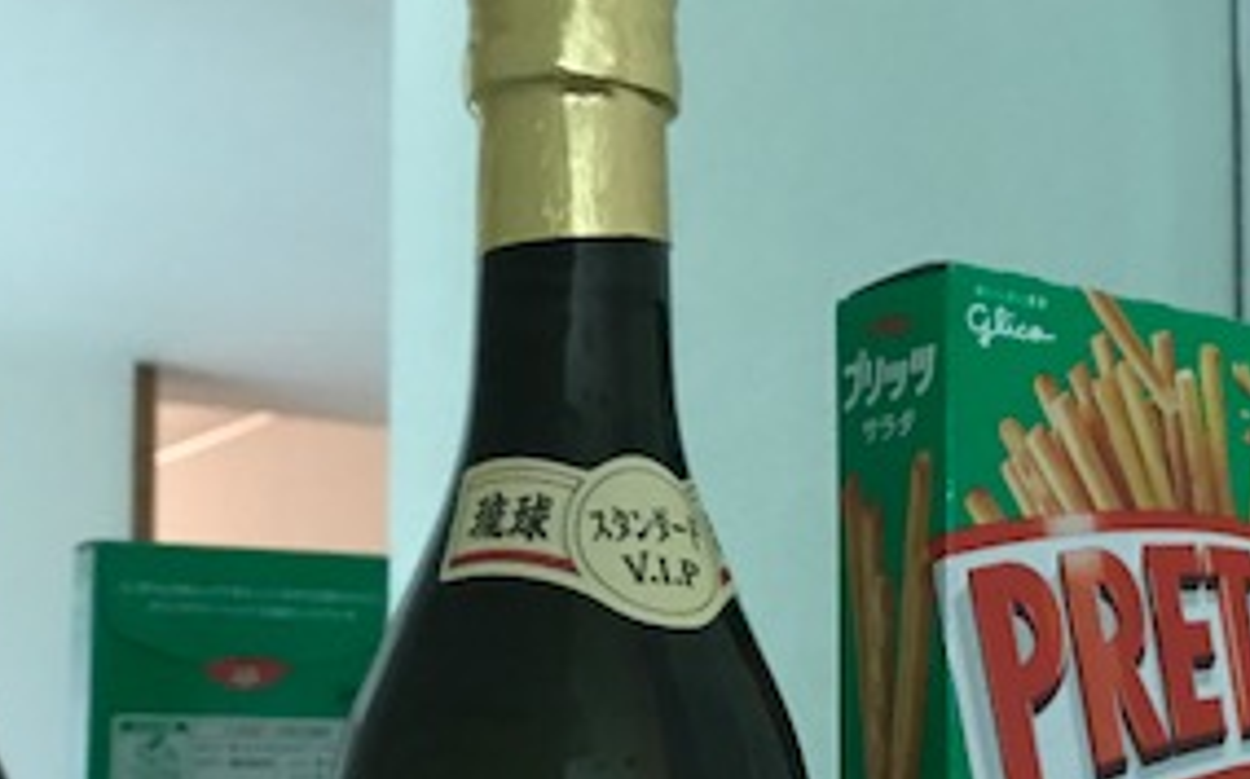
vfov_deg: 19.1
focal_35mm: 67
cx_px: 1070
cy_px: 682
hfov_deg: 29.6
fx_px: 2281
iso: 100
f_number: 1.8
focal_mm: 3.99
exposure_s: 1/4
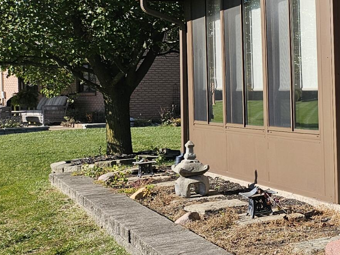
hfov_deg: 20.4
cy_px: 100
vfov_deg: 18.9
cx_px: 546
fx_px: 766
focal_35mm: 78
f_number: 1.8
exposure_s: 1/1476
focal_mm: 5.4
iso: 32
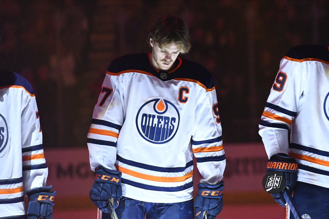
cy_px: 110
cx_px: 164
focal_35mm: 300
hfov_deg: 6.9
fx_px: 2741
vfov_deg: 4.6
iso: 8000
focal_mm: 200
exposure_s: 1/500
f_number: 4
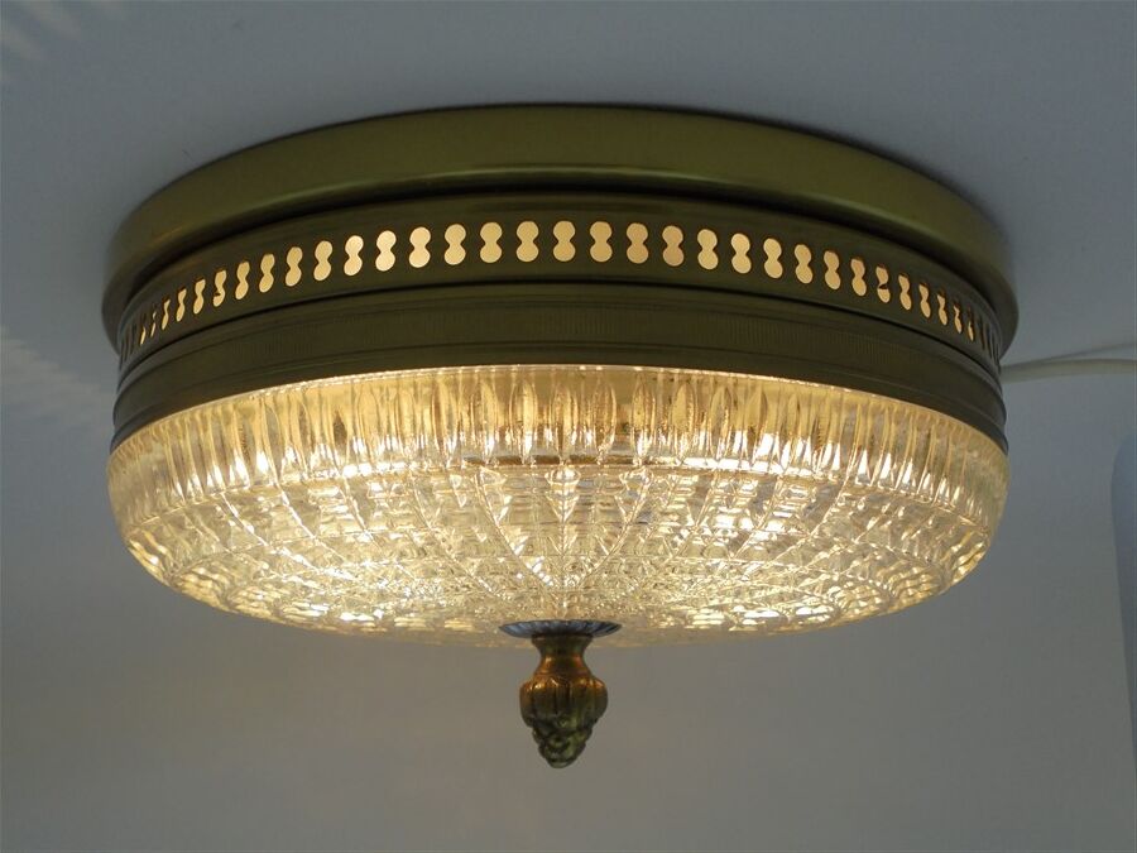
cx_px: 568
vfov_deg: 37.7
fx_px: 1248
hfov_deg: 49.0
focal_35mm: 38
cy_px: 426
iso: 100
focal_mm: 6.9
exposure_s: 1/250
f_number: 4.2
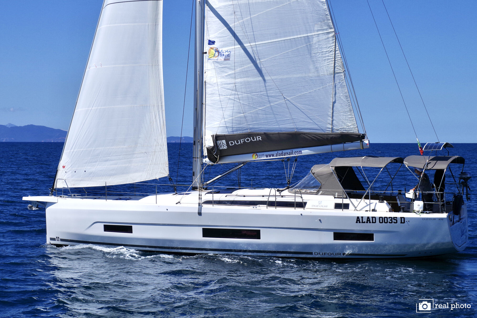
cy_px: 159
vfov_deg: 17.2
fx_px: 1053
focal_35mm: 80
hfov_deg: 25.5
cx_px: 238
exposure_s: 1/1000
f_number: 11
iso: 200
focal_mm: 53
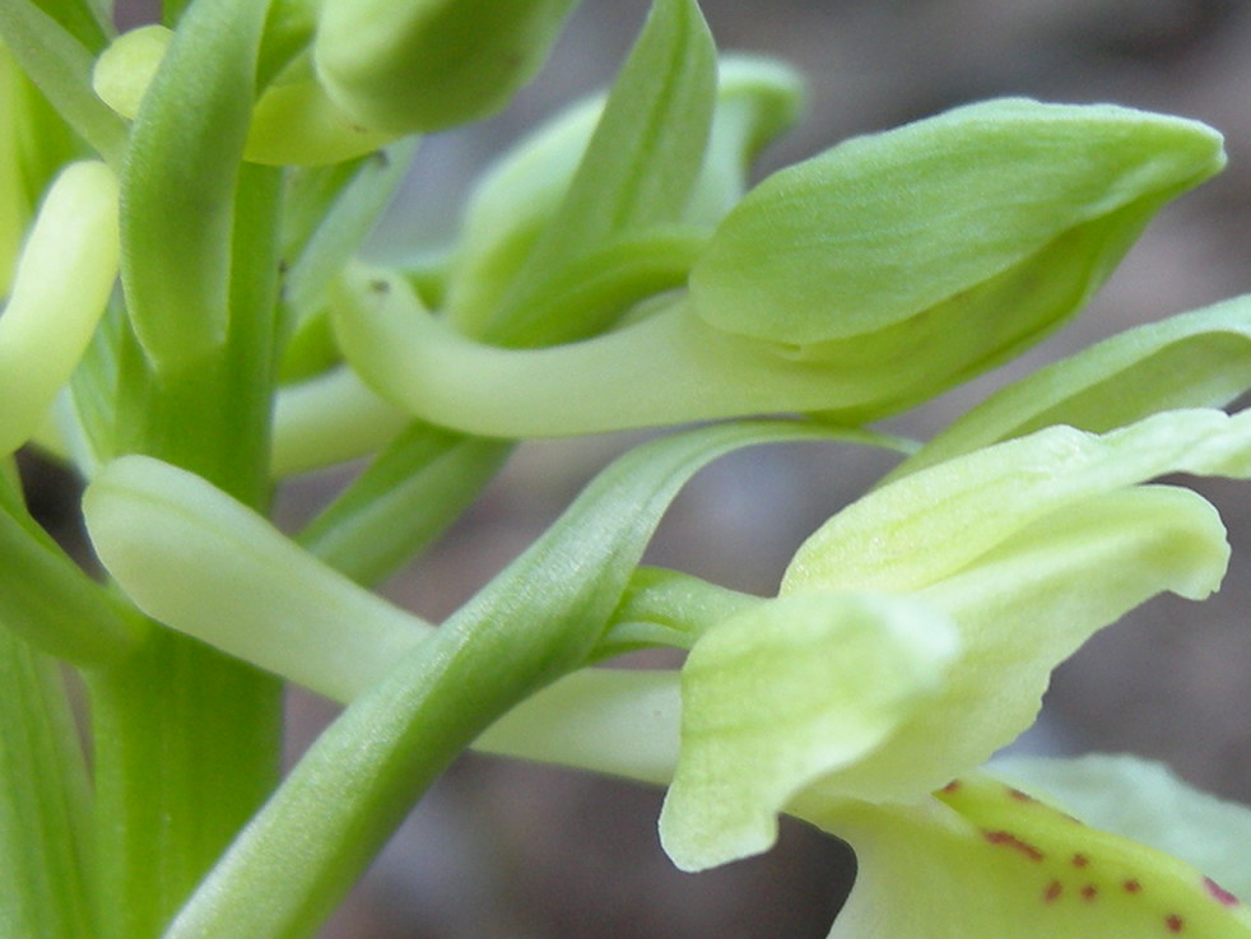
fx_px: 2060
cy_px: 650
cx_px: 581
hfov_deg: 33.8
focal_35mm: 57
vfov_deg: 25.5
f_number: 2.7
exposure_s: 1/54
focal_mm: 7.5
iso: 71
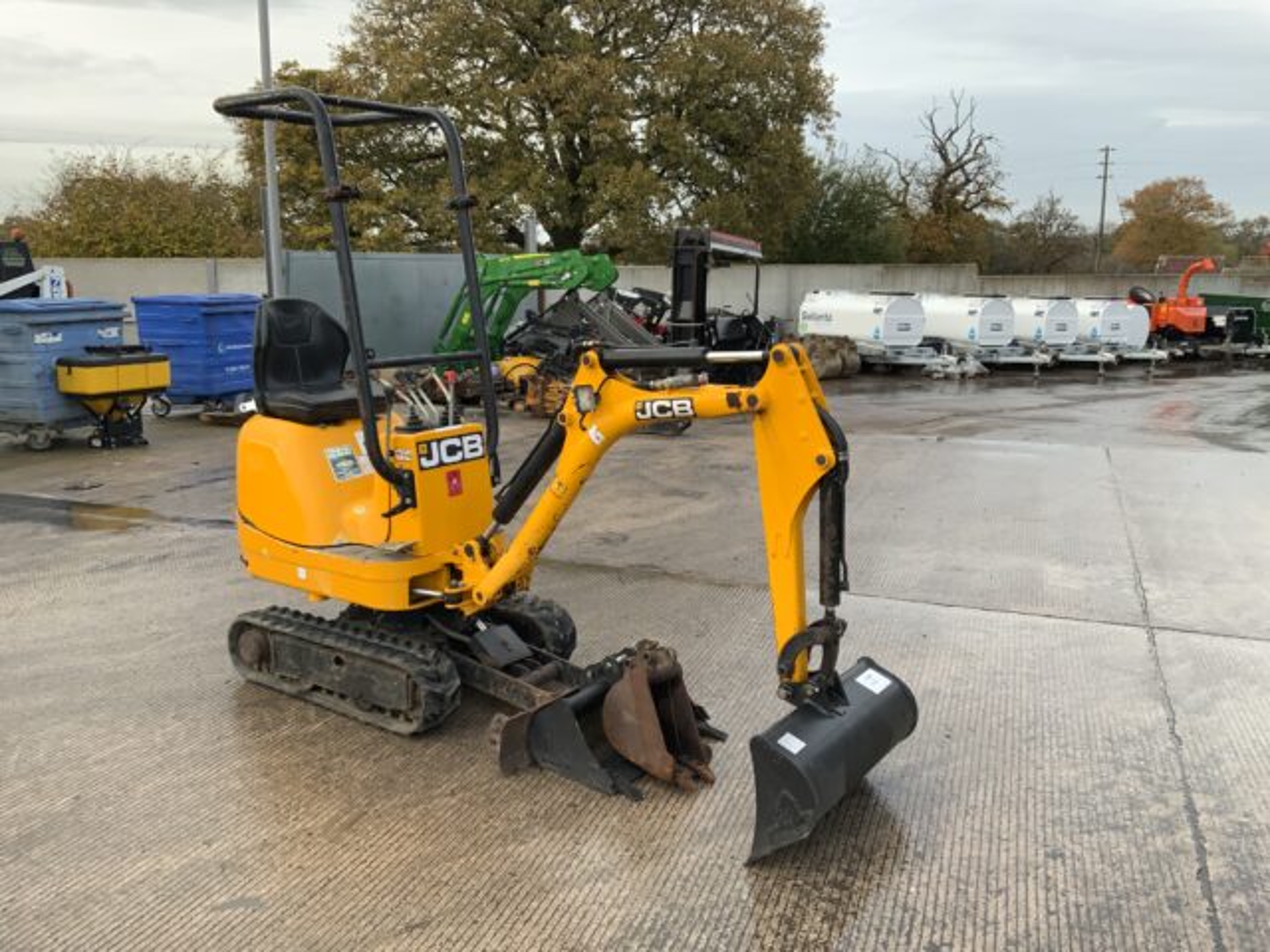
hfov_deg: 61.7
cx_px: 635
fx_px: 1064
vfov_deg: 48.2
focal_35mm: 29
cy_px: 476
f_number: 1.8
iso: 16
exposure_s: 1/126
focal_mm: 3
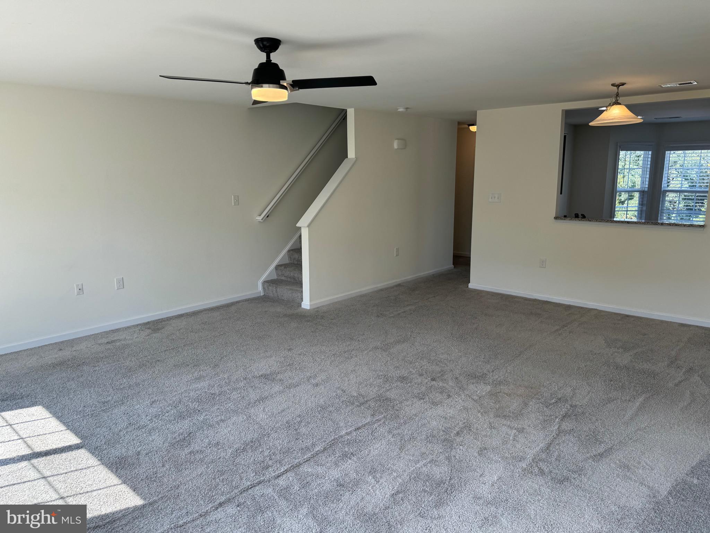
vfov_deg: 56.8
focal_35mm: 24
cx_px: 355
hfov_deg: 71.6
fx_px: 492
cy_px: 266
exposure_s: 1/333
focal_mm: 6.76
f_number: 1.78
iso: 80
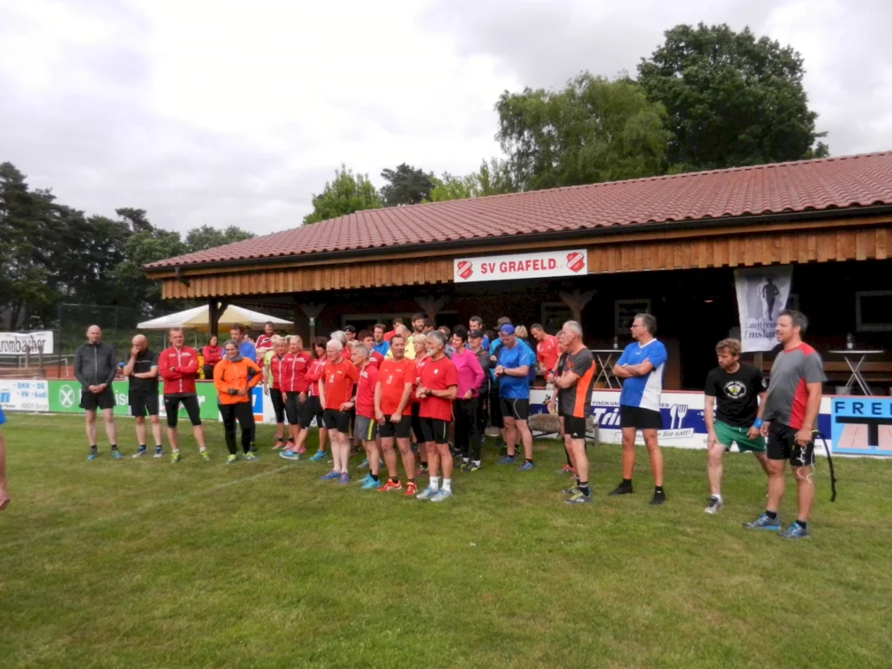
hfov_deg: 69.4
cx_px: 446
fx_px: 644
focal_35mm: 25
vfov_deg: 54.9
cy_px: 334
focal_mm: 4.5
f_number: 7
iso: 800
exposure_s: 1/640
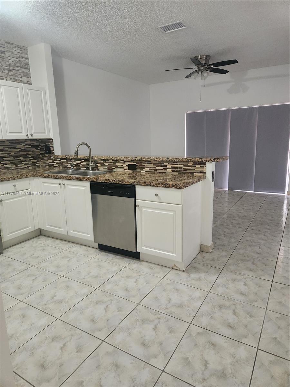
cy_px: 194
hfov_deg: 58.9
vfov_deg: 73.9
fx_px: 257
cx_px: 145
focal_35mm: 23
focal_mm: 5.4
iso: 1000
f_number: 1.8
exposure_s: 1/120
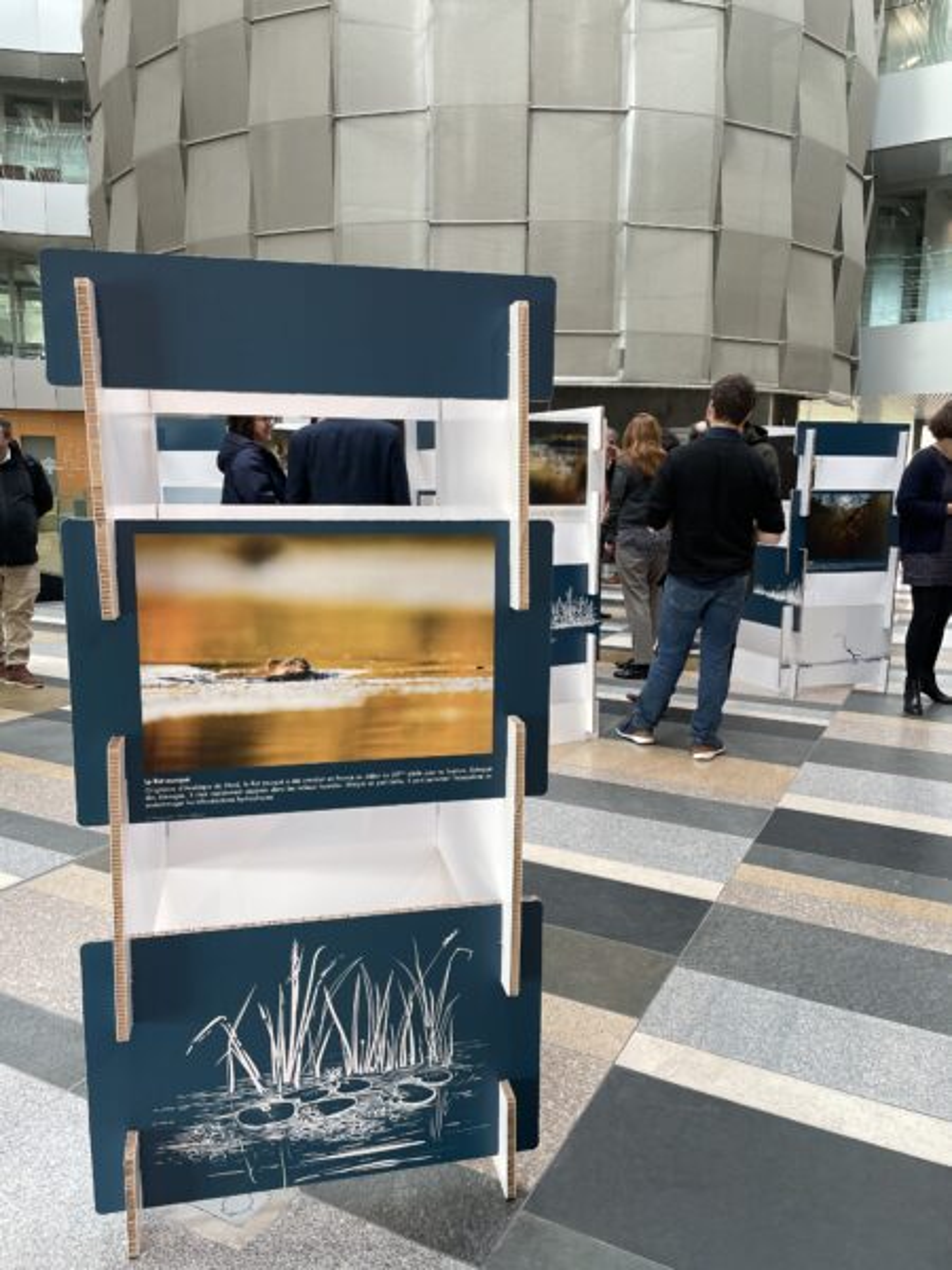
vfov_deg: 67.3
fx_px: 953
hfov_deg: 53.1
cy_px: 635
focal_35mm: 26
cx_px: 476
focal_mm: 4.2
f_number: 1.6
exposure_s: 1/121
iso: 100
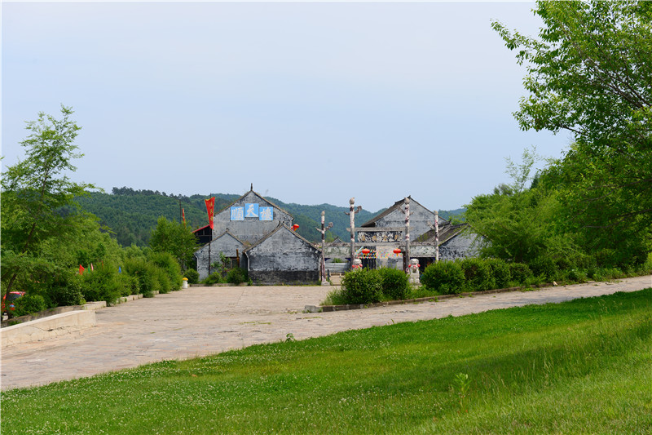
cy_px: 218
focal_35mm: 70
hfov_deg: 28.8
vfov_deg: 19.4
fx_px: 1267
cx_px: 326
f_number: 10
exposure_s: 1/250
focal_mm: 70
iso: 100
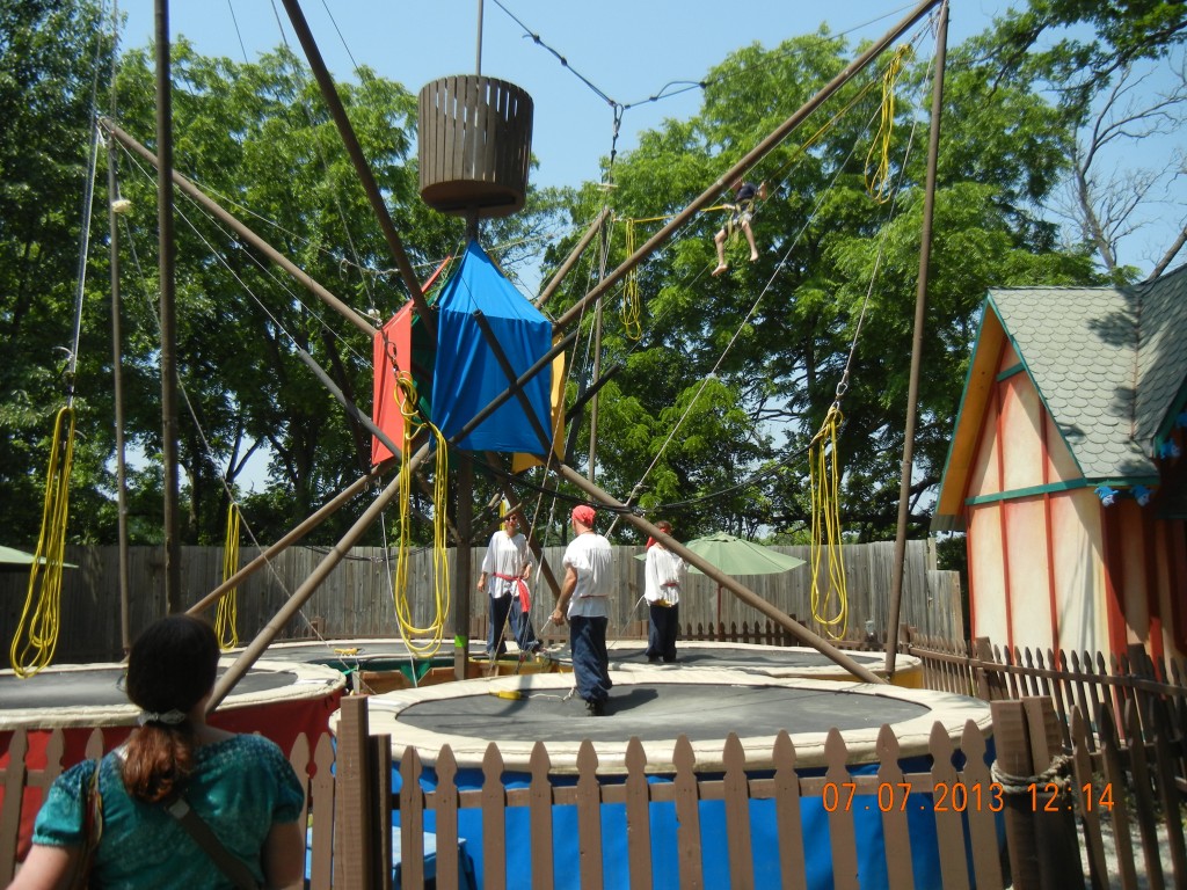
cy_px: 445
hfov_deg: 60.0
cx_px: 594
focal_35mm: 30
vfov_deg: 46.8
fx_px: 1029
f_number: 7
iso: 160
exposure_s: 1/280
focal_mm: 5.4
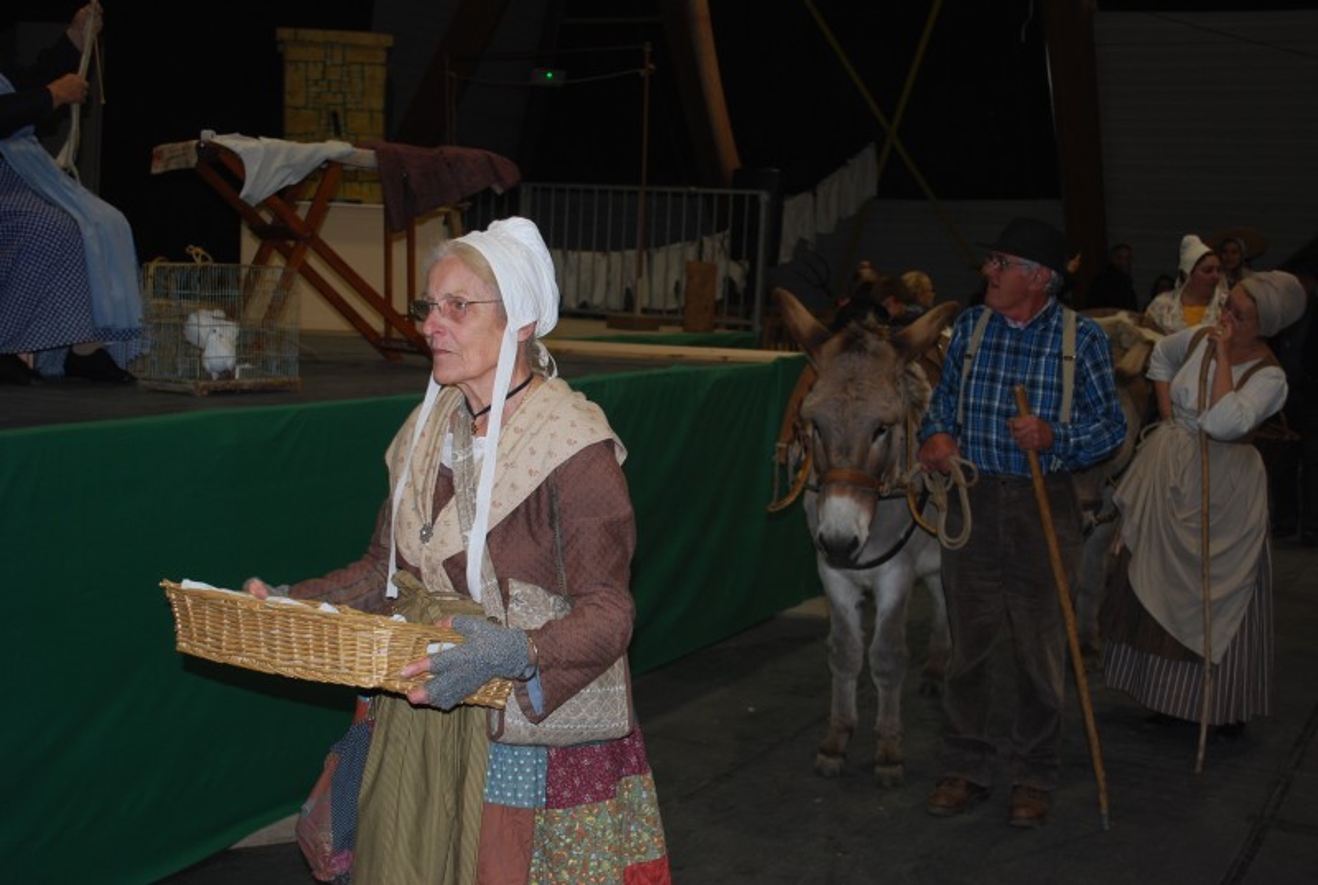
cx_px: 659
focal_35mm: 48
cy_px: 442
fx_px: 1761
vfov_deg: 28.2
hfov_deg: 41.0
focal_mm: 32
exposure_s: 1/60
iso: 200
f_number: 4.8
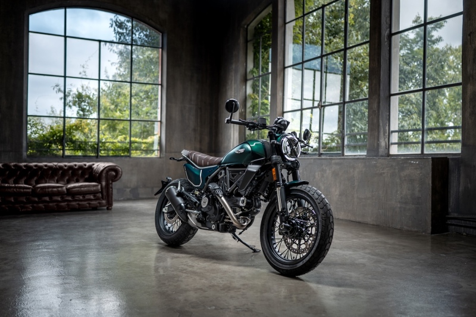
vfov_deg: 37.9
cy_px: 158
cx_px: 238
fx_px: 463
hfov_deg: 54.4
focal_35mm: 35
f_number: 2.2
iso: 64
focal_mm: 35
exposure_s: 1/160
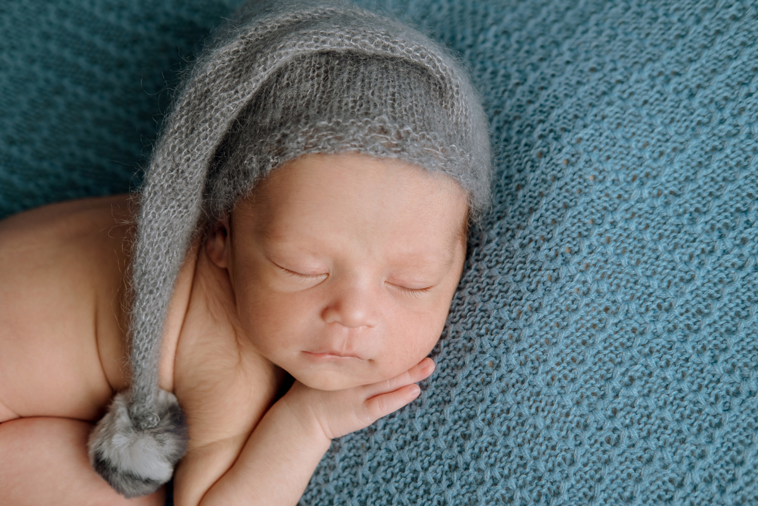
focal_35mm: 53
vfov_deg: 25.5
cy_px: 253
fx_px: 1116
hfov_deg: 37.5
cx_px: 379
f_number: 2.8
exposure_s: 1/160
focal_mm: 35
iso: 250
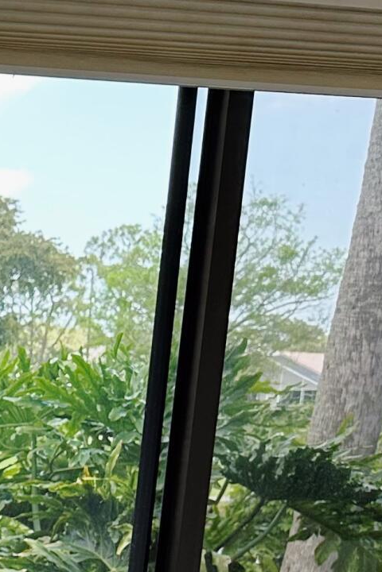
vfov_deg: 18.0
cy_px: 792
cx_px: -669
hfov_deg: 10.4
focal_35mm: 104
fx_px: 1655
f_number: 1.78
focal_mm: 6.86
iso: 64
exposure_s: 1/120
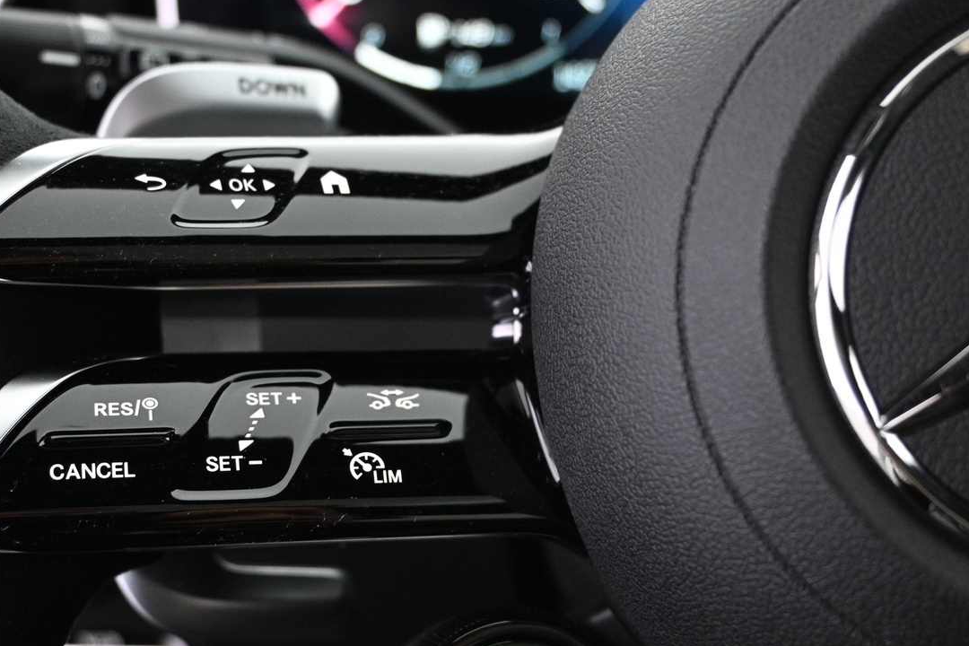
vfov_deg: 24.9
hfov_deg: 36.8
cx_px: 419
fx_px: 1453
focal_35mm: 54
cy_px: 452
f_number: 4.2
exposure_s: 1/20
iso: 1600
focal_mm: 24
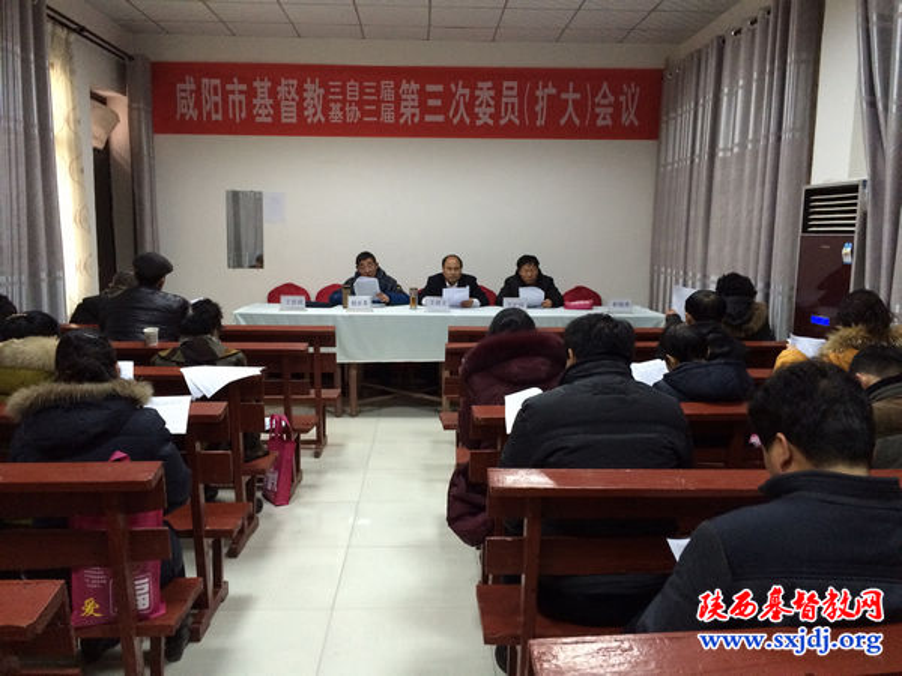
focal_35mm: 29
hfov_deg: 61.7
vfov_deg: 48.2
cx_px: 451
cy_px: 338
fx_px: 756
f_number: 2.2
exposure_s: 1/33
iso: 320
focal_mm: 4.15
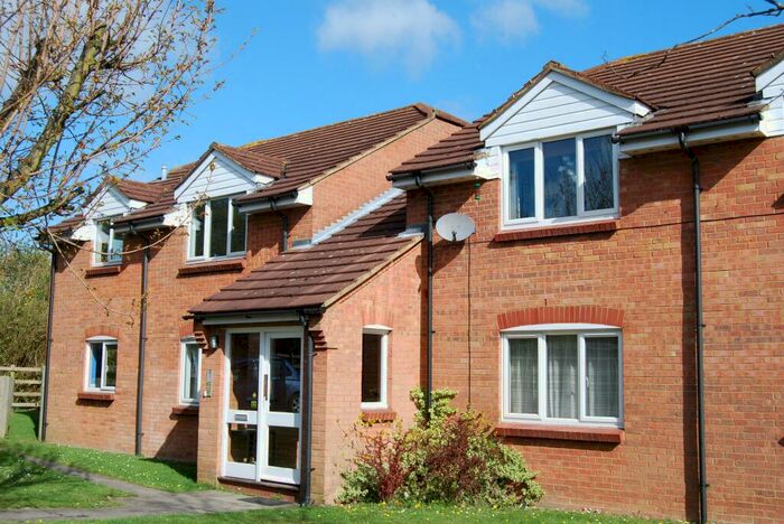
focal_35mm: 39
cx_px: 392
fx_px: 850
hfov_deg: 49.5
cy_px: 262
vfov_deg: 34.3
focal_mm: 26
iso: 100
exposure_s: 1/250
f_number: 8
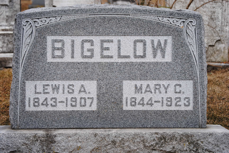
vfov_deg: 13.1
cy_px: 76
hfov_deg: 19.4
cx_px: 114
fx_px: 669
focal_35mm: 105
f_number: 5.6
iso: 140
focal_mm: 70
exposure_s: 1/500
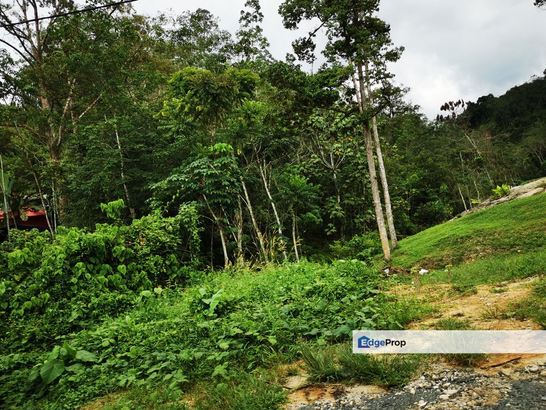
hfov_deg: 65.3
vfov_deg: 51.4
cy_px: 205
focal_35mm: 27
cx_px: 273
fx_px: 426
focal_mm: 5.58
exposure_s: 1/722
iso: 50
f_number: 1.8
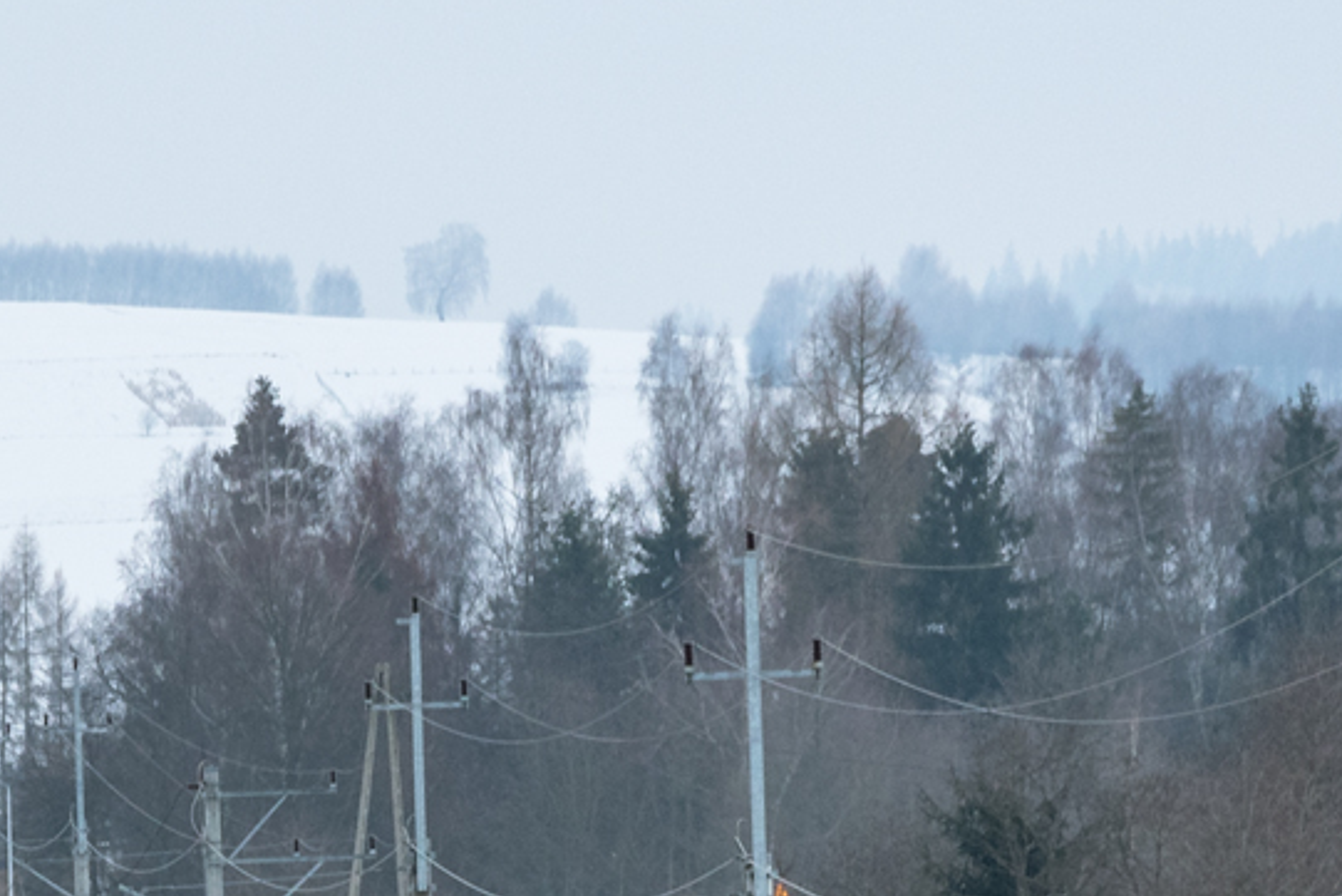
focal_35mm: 399
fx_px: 14877
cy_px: 1309
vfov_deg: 3.4
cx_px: 285
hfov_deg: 5.2
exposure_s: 1/400
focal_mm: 90
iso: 200
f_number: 9
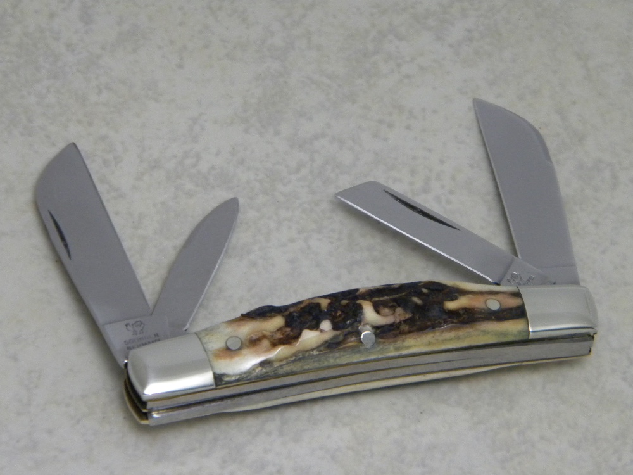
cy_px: 238
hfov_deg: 13.3
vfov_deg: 10.0
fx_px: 2706
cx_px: 316
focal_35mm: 148
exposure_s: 1/24.2
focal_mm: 26.8
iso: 400
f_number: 5
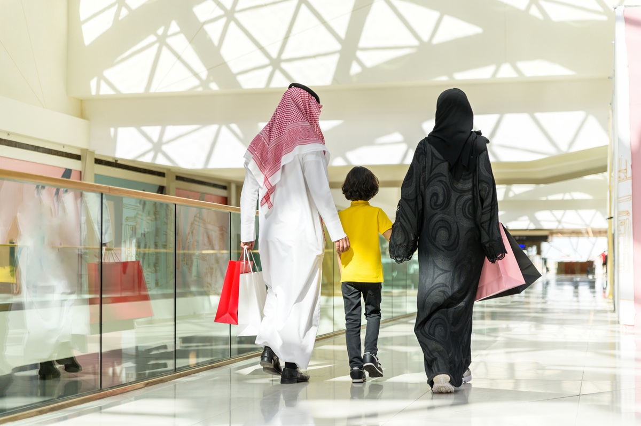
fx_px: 1174
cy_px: 213
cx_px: 320
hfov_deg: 30.5
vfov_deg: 20.6
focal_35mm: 66
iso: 200
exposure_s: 1/800
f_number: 2.8
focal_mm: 66
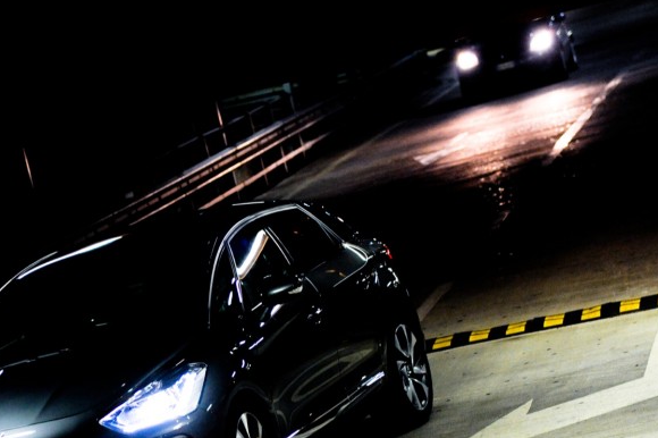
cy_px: 327
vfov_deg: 6.6
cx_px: 178
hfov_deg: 9.9
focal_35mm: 207
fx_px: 3781
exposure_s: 1/80
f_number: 4.5
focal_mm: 120
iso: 3200
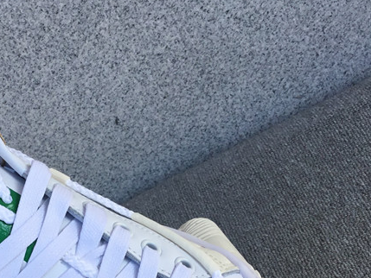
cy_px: 258
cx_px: 89
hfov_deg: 29.3
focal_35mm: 65
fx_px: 697
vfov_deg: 22.0
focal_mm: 3.3
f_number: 2.4
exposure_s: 1/515
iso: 25
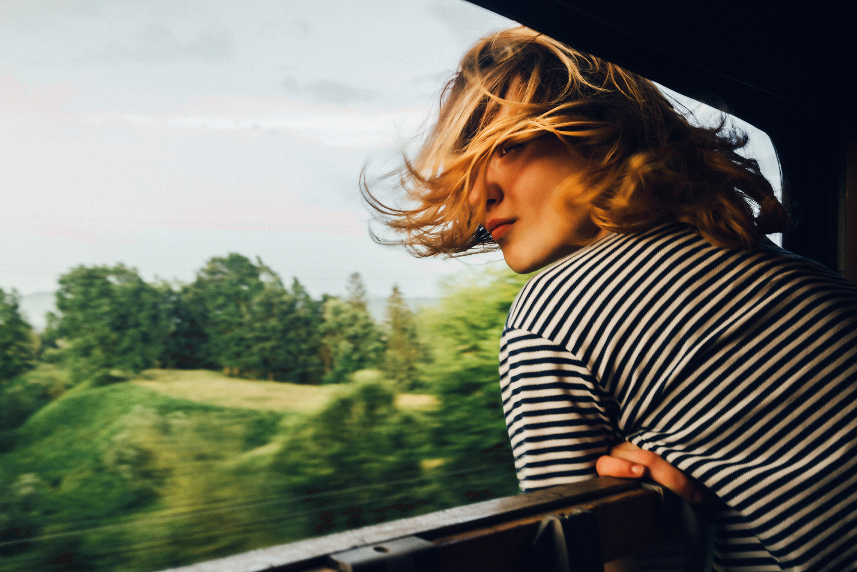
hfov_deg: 54.4
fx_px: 833
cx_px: 428
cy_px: 286
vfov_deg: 37.9
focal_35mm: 35
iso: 320
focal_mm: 35
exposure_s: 1/30
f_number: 8
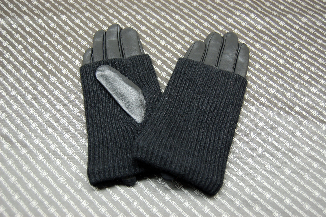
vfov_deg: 34.1
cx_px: 163
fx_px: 353
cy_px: 108
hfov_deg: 49.6
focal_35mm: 39
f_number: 4.2
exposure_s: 1/50
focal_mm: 26
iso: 400
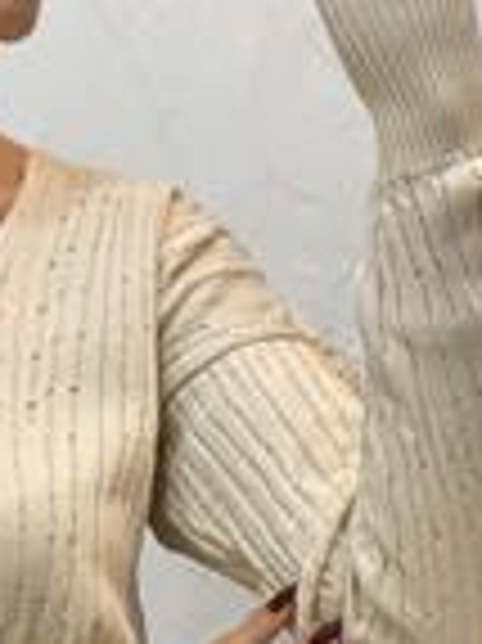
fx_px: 2789
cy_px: 317
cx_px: -81
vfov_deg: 13.2
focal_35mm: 150
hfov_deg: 9.7
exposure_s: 1/100
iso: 80
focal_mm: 6
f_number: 2
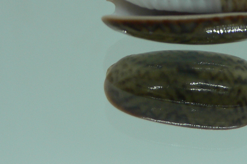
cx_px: 186
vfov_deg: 19.2
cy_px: 26
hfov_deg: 28.4
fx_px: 480
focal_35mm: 70
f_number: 2.8
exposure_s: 1/60
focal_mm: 4.6
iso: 80
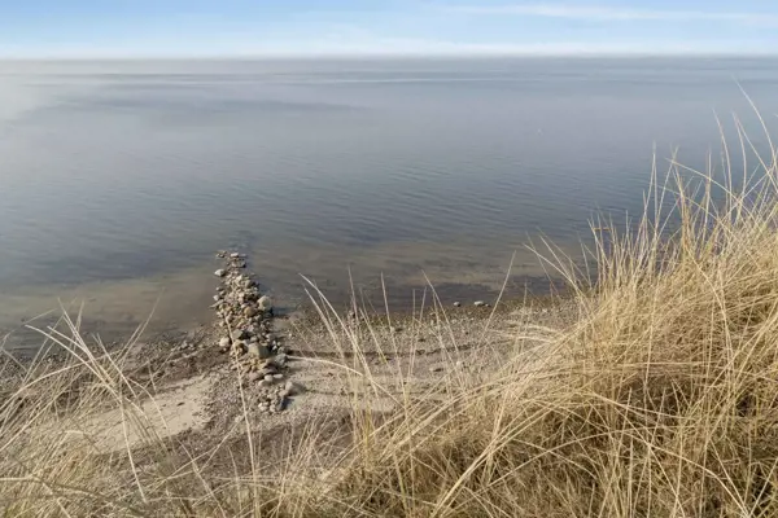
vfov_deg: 47.9
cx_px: 389
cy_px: 259
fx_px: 583
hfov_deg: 67.4
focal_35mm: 27
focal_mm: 18
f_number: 8
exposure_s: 1/800
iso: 200
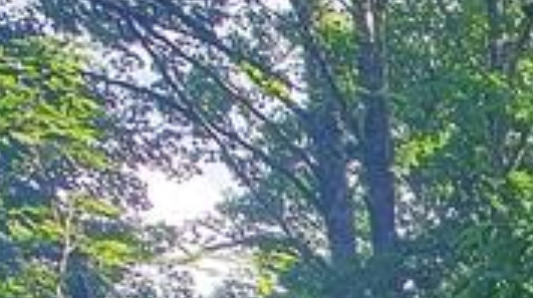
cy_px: 882
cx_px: 1165
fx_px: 1157
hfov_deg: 16.5
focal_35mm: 82
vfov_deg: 10.5
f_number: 2.2
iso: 64
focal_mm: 2.2
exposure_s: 1/120
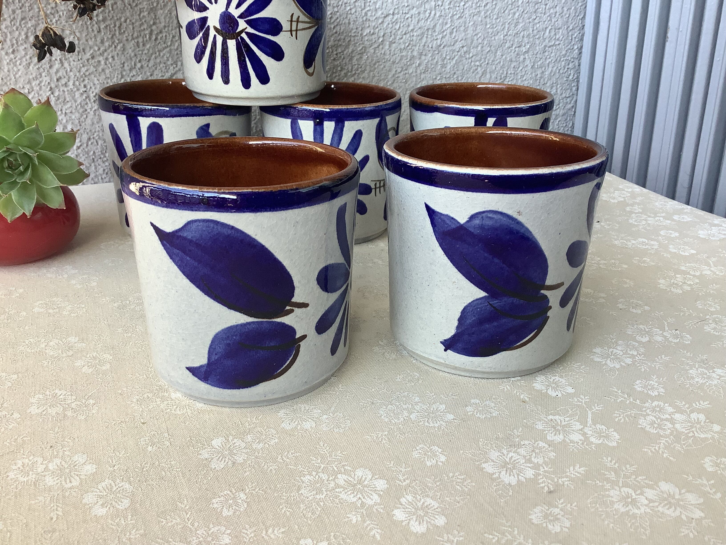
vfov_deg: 45.4
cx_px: 363
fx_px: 650
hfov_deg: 58.4
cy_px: 272
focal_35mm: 31
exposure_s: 1/100
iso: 50
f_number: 2.4
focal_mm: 3.3
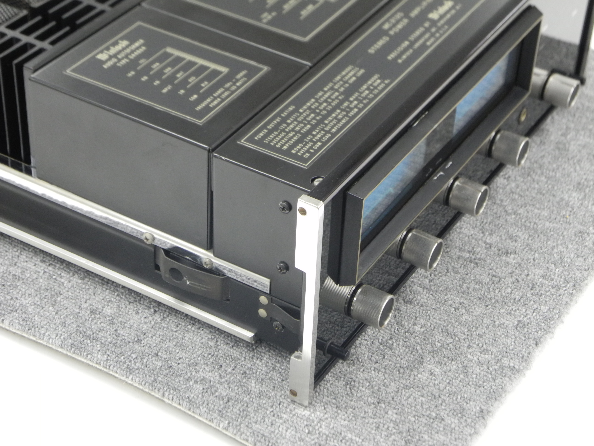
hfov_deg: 23.0
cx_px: 297
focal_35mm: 85
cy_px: 223
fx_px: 1459
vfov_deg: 17.4
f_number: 4
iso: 400
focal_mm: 18.1
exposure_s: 1/25
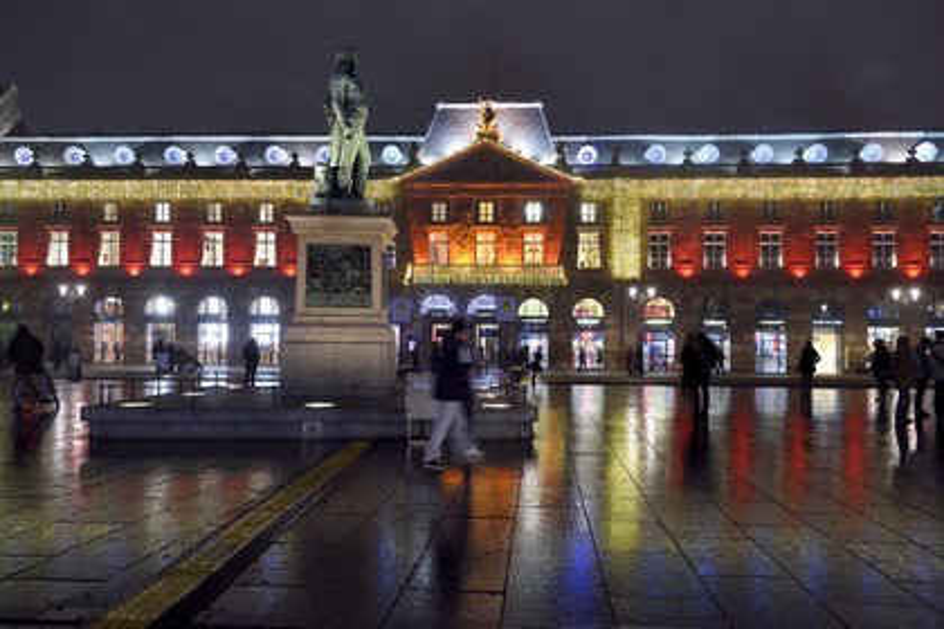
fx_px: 813
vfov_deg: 42.3
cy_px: 314
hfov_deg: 60.3
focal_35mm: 31
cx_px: 472
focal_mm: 31
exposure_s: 1/6
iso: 800
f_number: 7.1
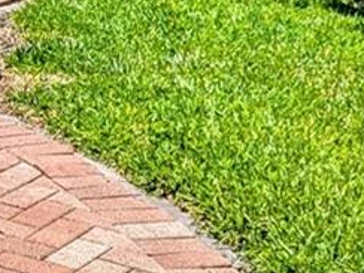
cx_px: -72
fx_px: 1651
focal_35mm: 157
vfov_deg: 9.2
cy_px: -116
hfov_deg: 12.3
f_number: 1.85
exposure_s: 1/4049
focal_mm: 6.81
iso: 50
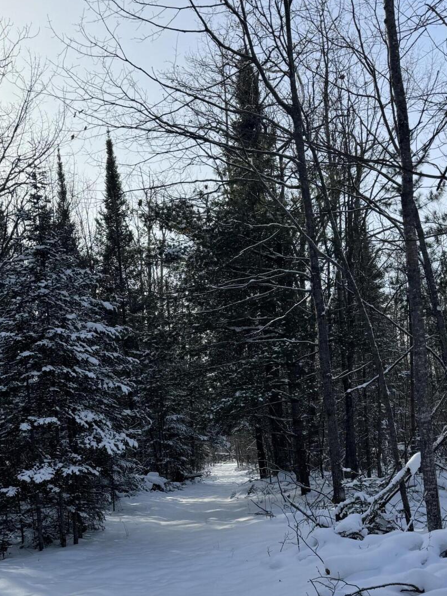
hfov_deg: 32.2
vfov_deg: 40.5
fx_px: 775
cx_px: 202
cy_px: 471
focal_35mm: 45
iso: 80
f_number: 1.78
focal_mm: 6.76
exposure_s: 1/3413
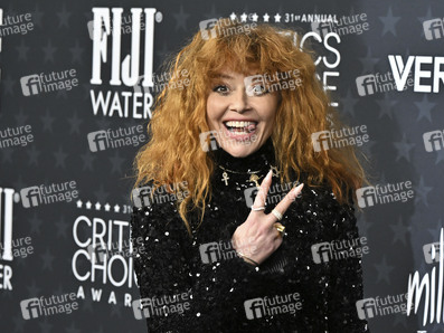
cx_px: 243
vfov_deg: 15.4
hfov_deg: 20.4
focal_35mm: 96
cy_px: 166
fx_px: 1232
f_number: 5.6
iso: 1250
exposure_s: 1/320
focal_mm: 88
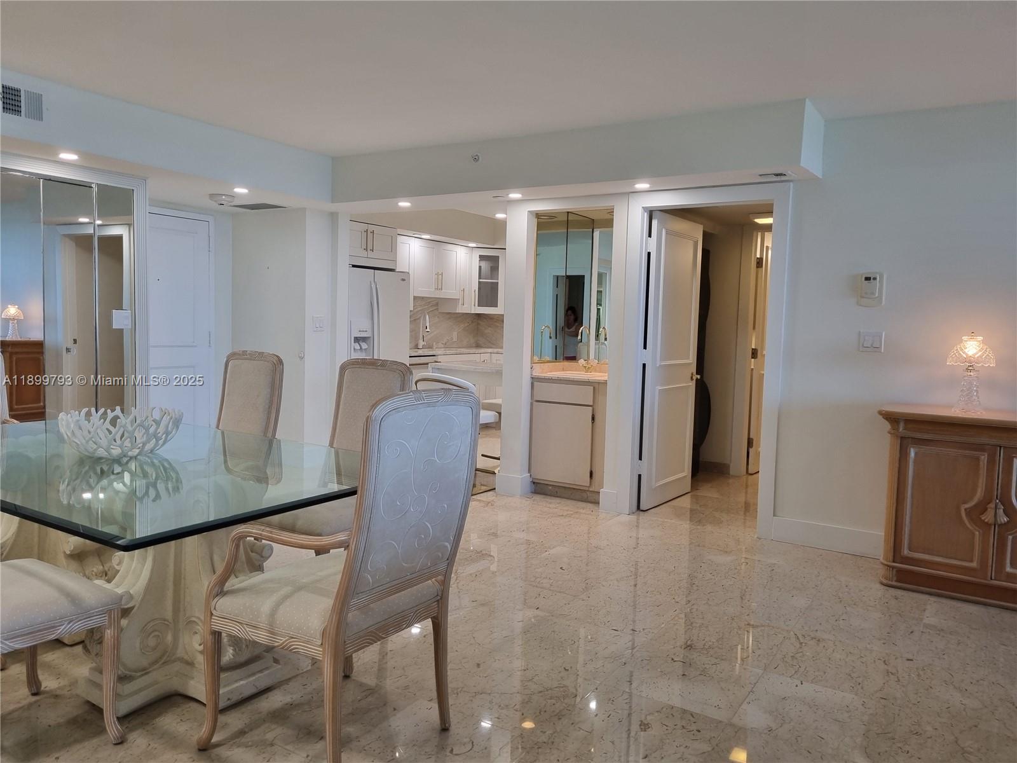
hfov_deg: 67.3
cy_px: 382
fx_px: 764
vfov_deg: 53.1
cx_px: 508
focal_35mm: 26
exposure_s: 1/120
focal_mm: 5.4
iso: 125
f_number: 1.8
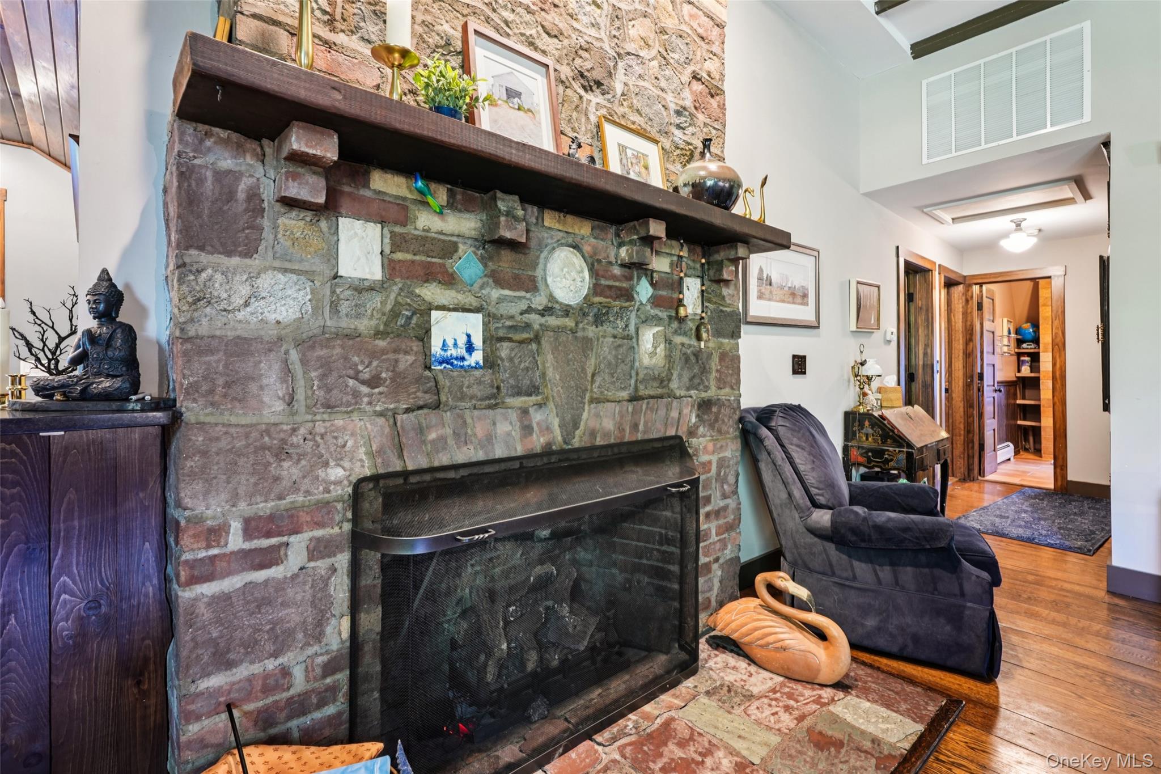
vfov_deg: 72.0
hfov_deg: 95.0
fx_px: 532
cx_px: 580
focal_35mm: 16
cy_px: 387
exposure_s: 1.3
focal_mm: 16.5
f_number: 8
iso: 400
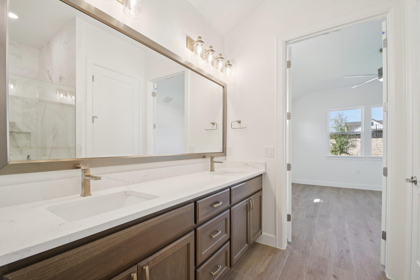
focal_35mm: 15
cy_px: 140
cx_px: 210
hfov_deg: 100.4
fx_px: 175
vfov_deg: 77.3
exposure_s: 1/25
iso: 400
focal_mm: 10
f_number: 8
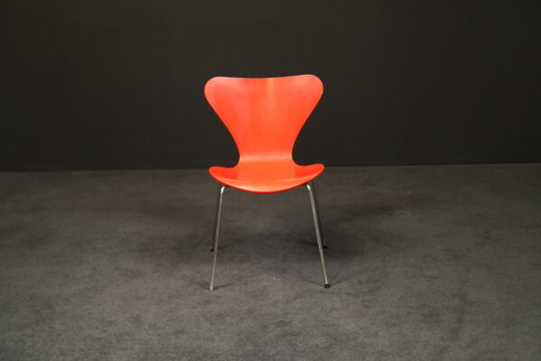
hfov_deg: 33.4
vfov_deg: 22.6
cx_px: 270
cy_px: 180
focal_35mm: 60
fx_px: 902
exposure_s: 1/100
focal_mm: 60
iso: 5000
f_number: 7.1
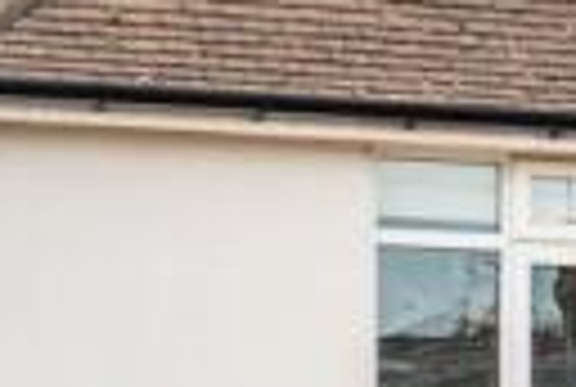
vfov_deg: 4.9
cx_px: 1107
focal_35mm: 279
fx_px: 4474
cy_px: 626
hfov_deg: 7.1
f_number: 4
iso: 100
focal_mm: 35
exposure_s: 1/160
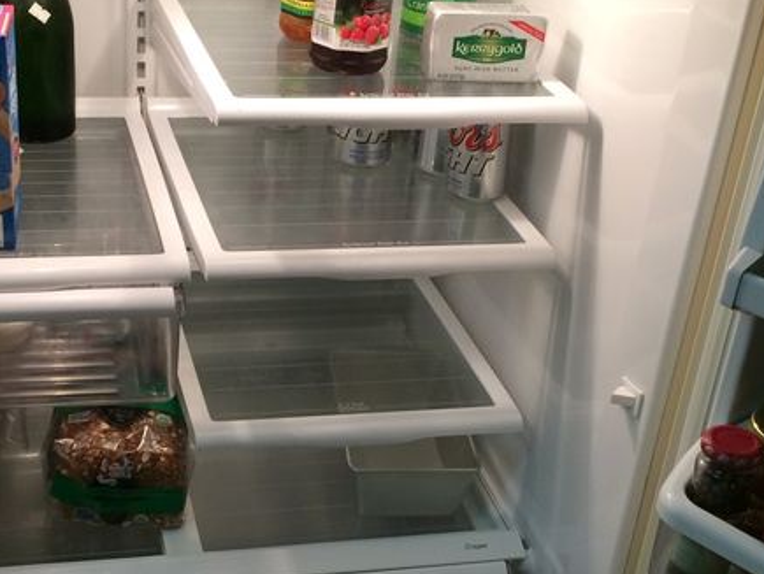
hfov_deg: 31.0
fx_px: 1370
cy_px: 355
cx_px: 283
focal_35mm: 62
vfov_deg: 23.6
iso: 40
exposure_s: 1/30
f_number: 2.2
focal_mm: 4.12
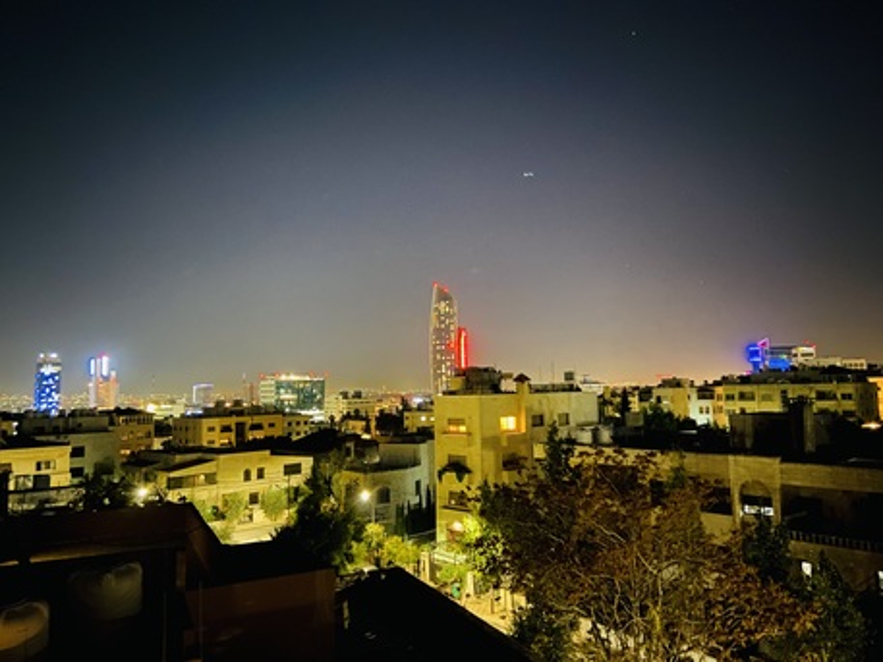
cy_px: 331
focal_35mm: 26
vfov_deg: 53.1
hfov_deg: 67.3
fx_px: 663
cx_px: 442
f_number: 1.8
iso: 1000
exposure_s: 1/4
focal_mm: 4.25
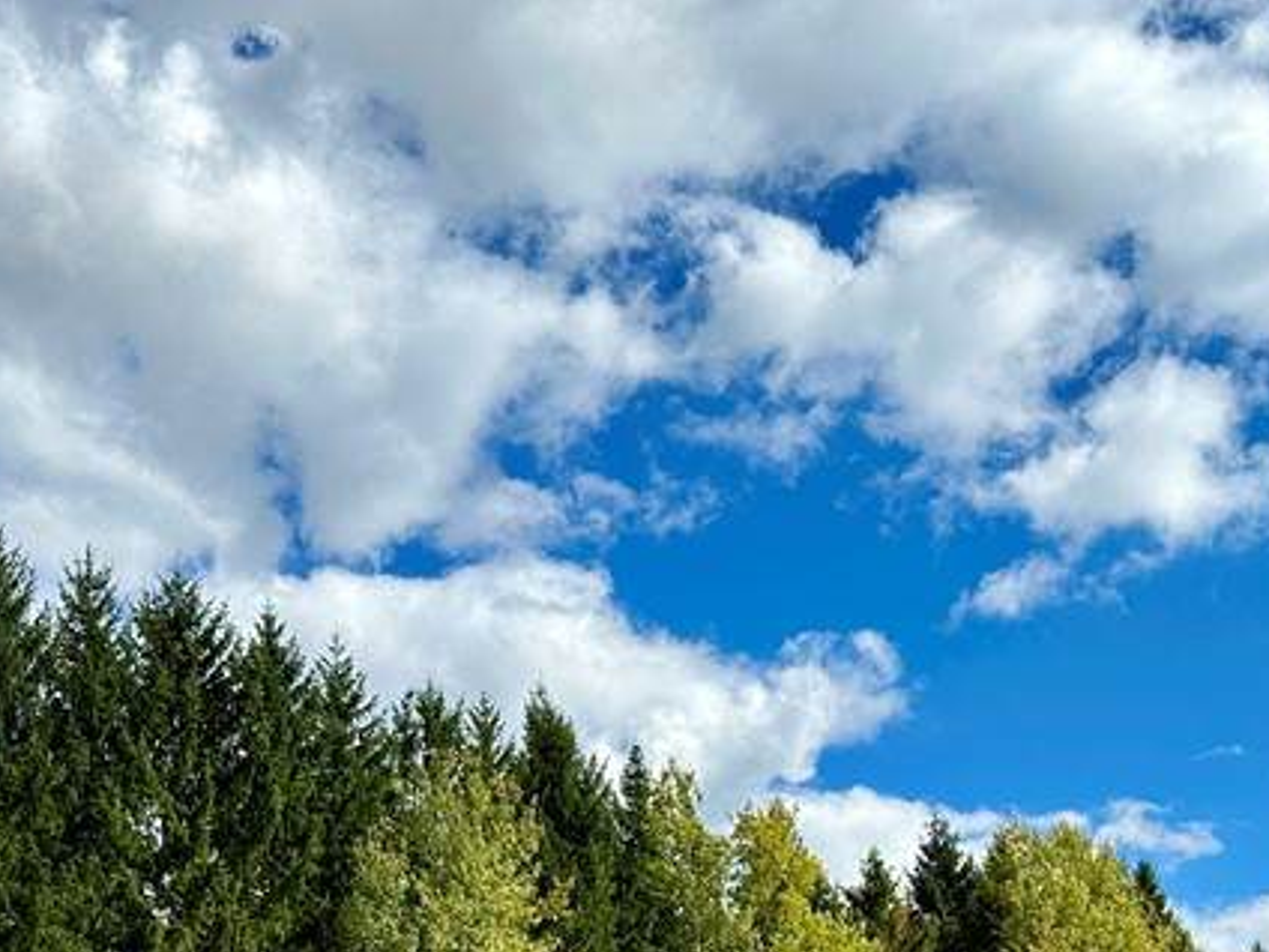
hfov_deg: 33.0
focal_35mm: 58
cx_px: 829
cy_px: 1003
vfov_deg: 23.9
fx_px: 2126
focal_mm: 6.86
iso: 80
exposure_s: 1/6211
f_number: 1.78
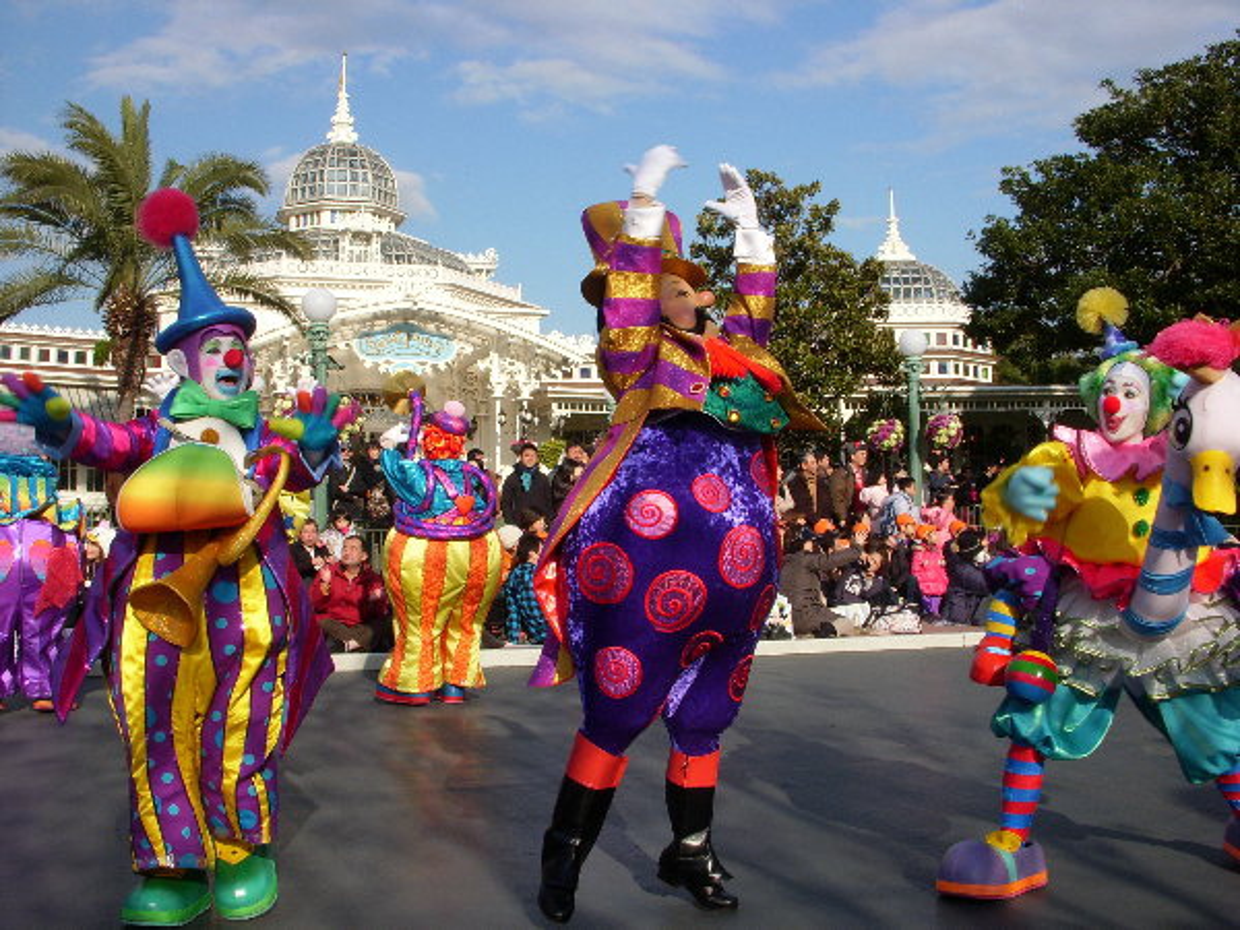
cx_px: 620
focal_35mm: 38
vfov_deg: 37.7
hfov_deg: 49.0
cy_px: 465
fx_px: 1361
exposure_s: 1/320
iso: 100
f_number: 6.6
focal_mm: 6.3
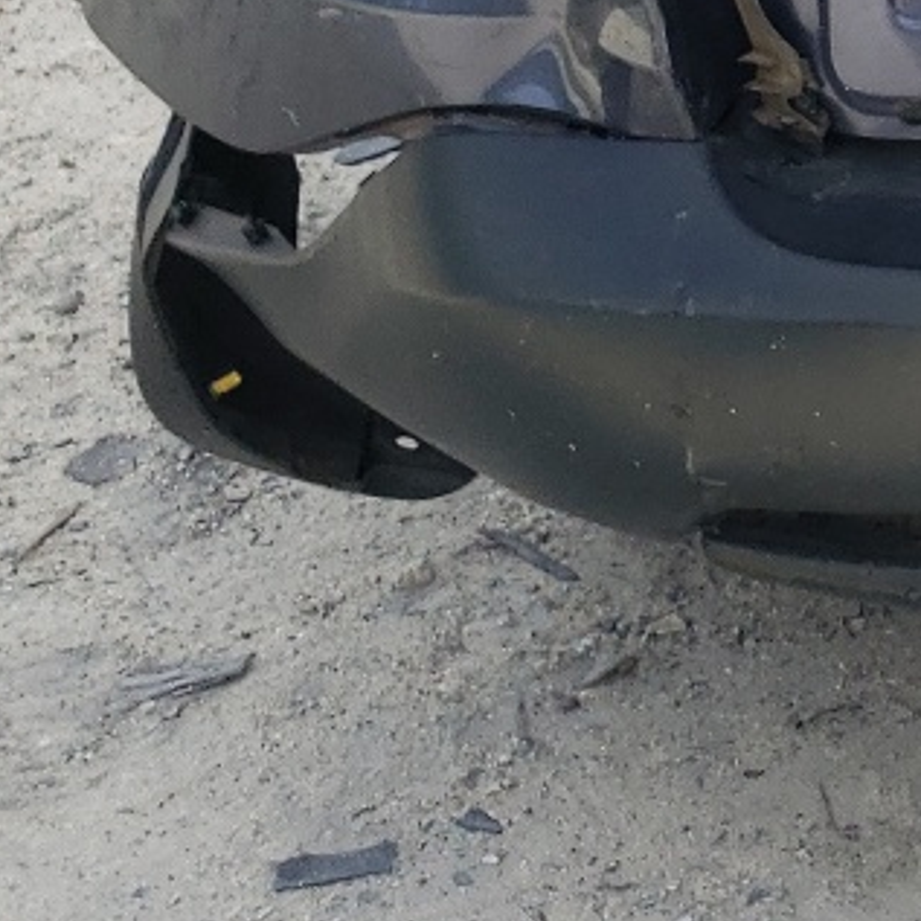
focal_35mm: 116
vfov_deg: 14.1
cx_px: 1961
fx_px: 3492
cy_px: -456
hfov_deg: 12.7
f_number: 1.5
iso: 50
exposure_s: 1/1111
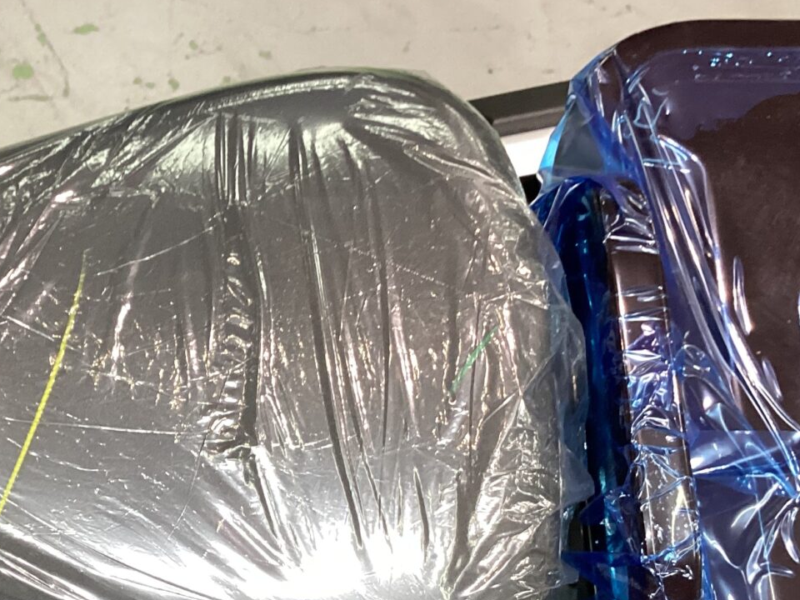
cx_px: 134
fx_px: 1433
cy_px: 522
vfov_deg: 23.1
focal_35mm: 62
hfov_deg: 30.3
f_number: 2.4
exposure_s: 1/50
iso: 200
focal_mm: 3.3
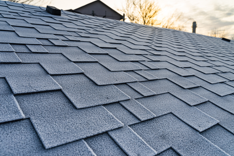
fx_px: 188
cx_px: 119
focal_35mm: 29
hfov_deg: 63.7
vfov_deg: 44.9
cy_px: 80
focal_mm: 28
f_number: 5.6
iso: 100
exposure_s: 1/80
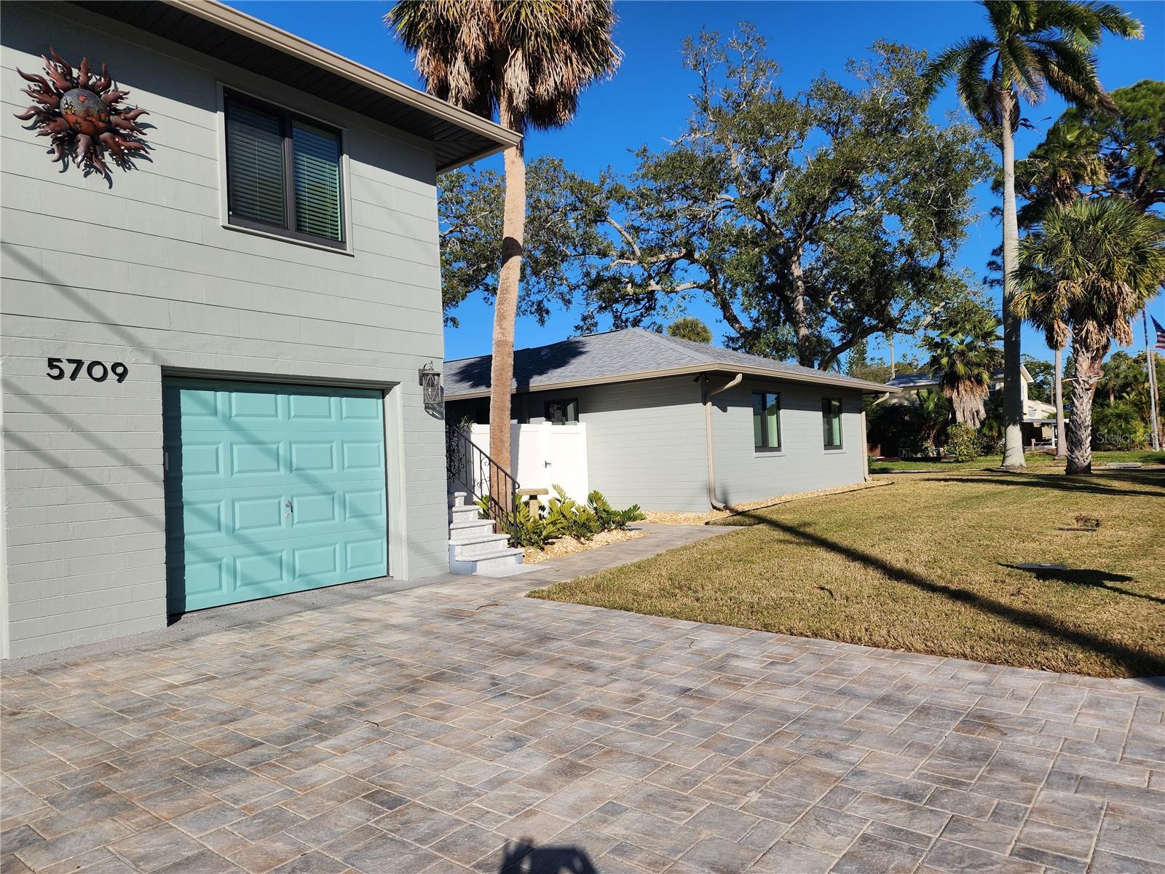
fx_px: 774
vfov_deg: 58.9
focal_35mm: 23
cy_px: 437
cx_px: 582
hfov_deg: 73.9
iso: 12
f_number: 1.8
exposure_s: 1/1714
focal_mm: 6.4
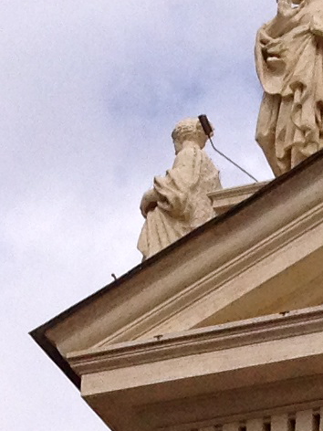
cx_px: 307
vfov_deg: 7.8
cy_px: 909
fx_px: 3011
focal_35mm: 242
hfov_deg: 6.1
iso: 50
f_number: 2.4
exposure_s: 1/2123
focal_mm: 4.28
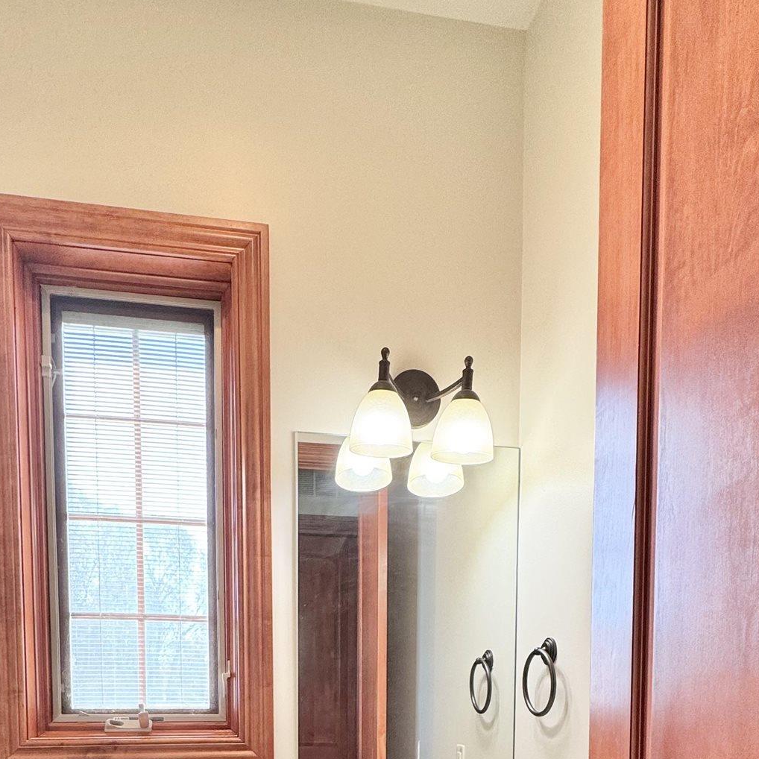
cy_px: 749
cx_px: 350
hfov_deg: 57.2
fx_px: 695
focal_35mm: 28
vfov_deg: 48.0
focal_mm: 2.22
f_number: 2.2
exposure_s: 1/120
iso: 125
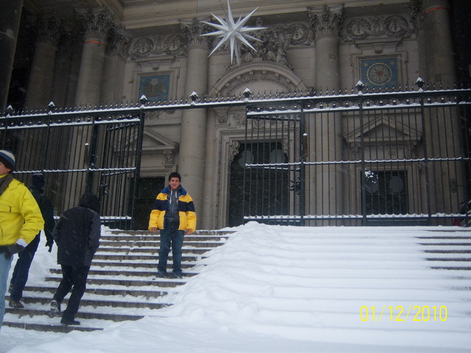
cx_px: 236
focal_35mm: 36
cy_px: 176
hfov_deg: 51.4
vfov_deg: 39.7
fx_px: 490
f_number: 2.8
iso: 80
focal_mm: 7.5
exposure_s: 1/200
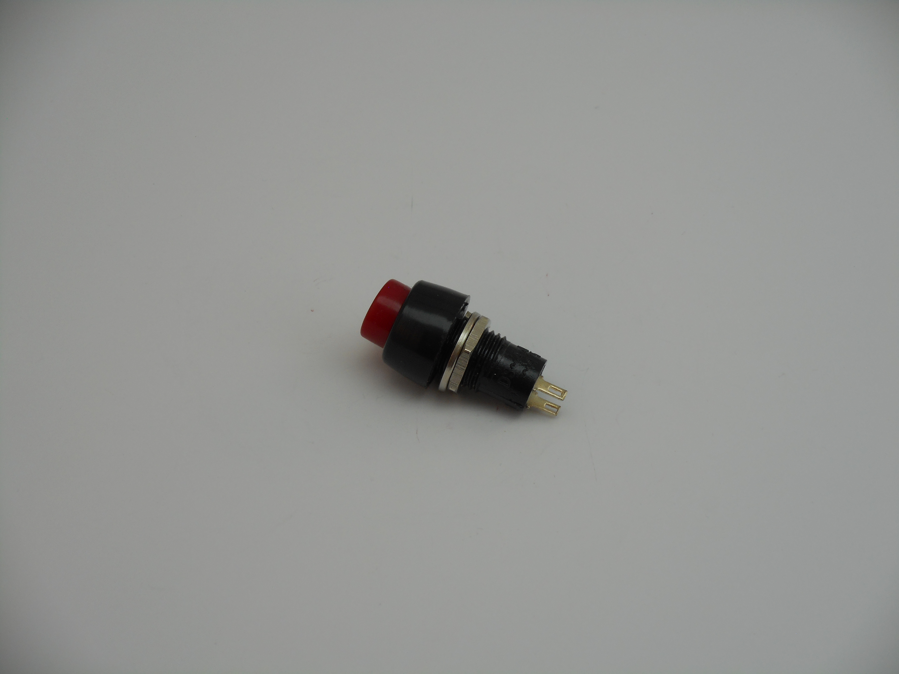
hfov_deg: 19.3
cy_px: 337
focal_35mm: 102
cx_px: 450
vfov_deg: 14.5
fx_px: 2649
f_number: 5.8
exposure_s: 1/60
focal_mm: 18.2
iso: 100
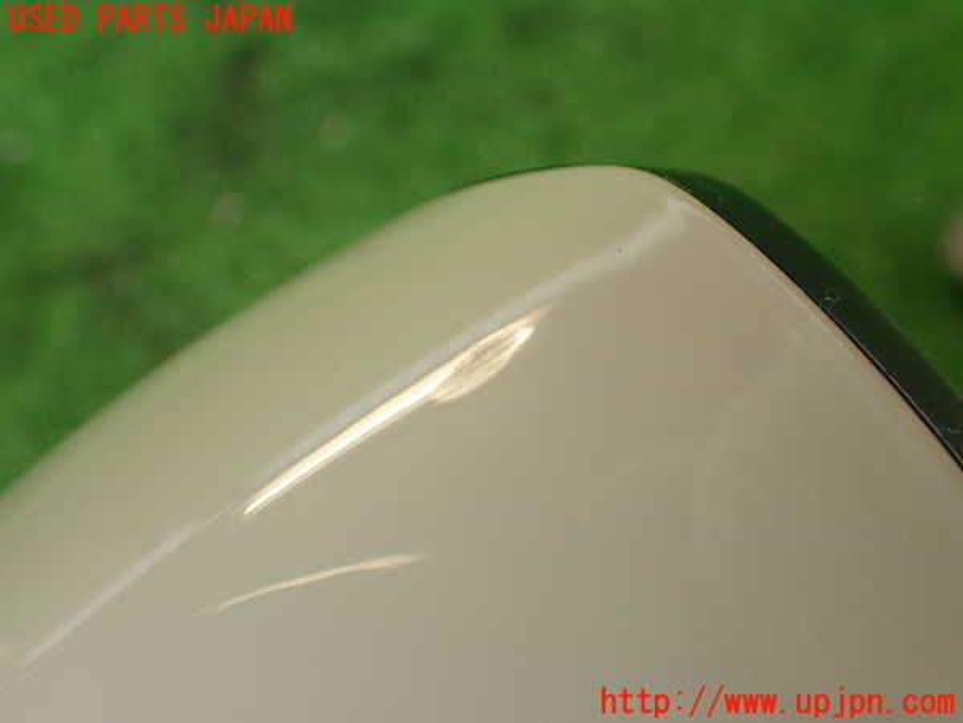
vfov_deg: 44.2
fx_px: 890
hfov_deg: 56.8
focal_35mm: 32
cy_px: 362
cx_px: 482
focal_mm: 5.79
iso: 200
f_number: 2.4
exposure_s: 1/60
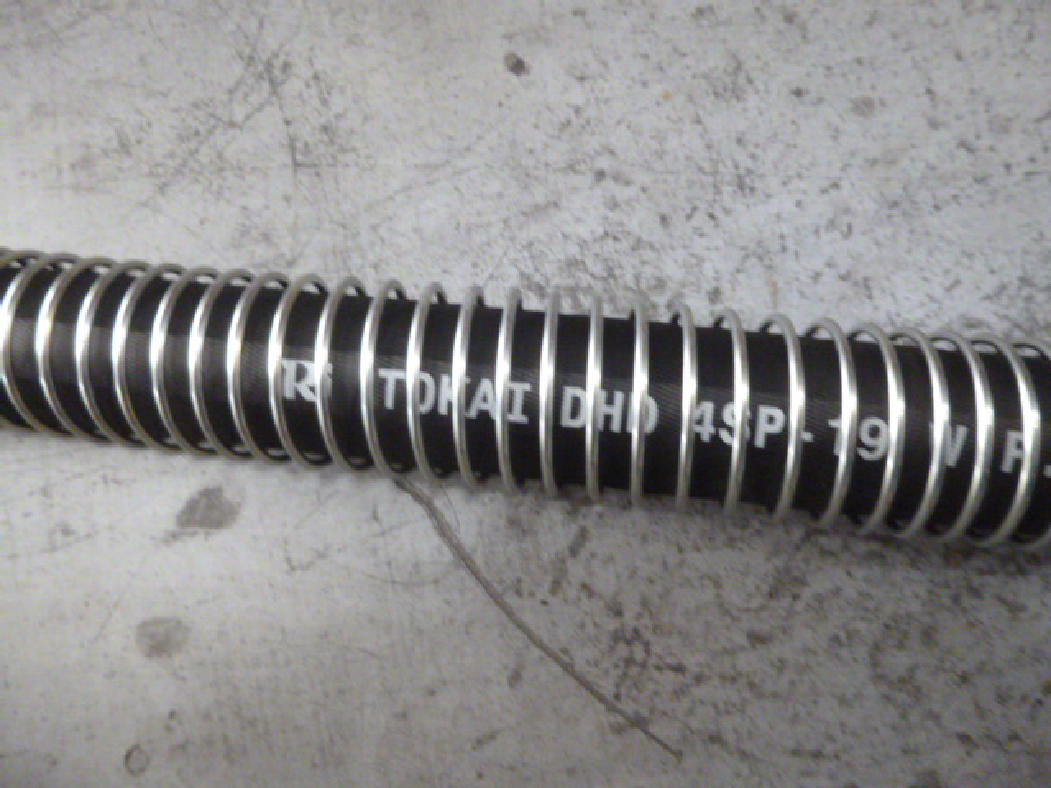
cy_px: 394
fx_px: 759
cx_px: 526
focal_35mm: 25
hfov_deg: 69.4
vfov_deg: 54.9
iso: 800
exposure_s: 1/13
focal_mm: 4.5
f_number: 3.1
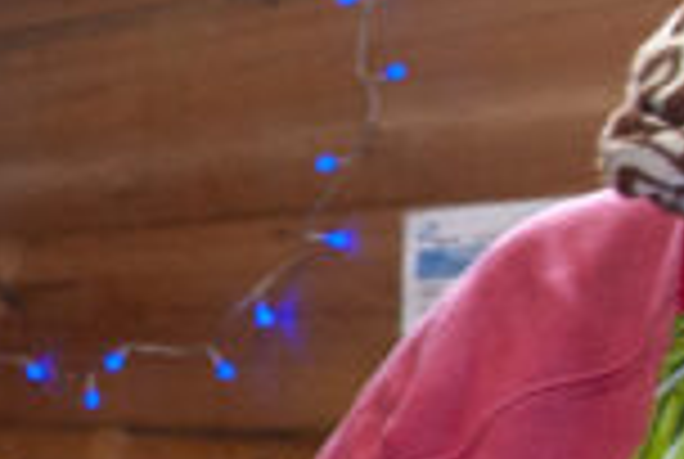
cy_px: 574
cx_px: -1341
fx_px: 1789
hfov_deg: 11.7
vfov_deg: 14.1
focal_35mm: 94
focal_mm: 14
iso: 640
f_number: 5
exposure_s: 1/100
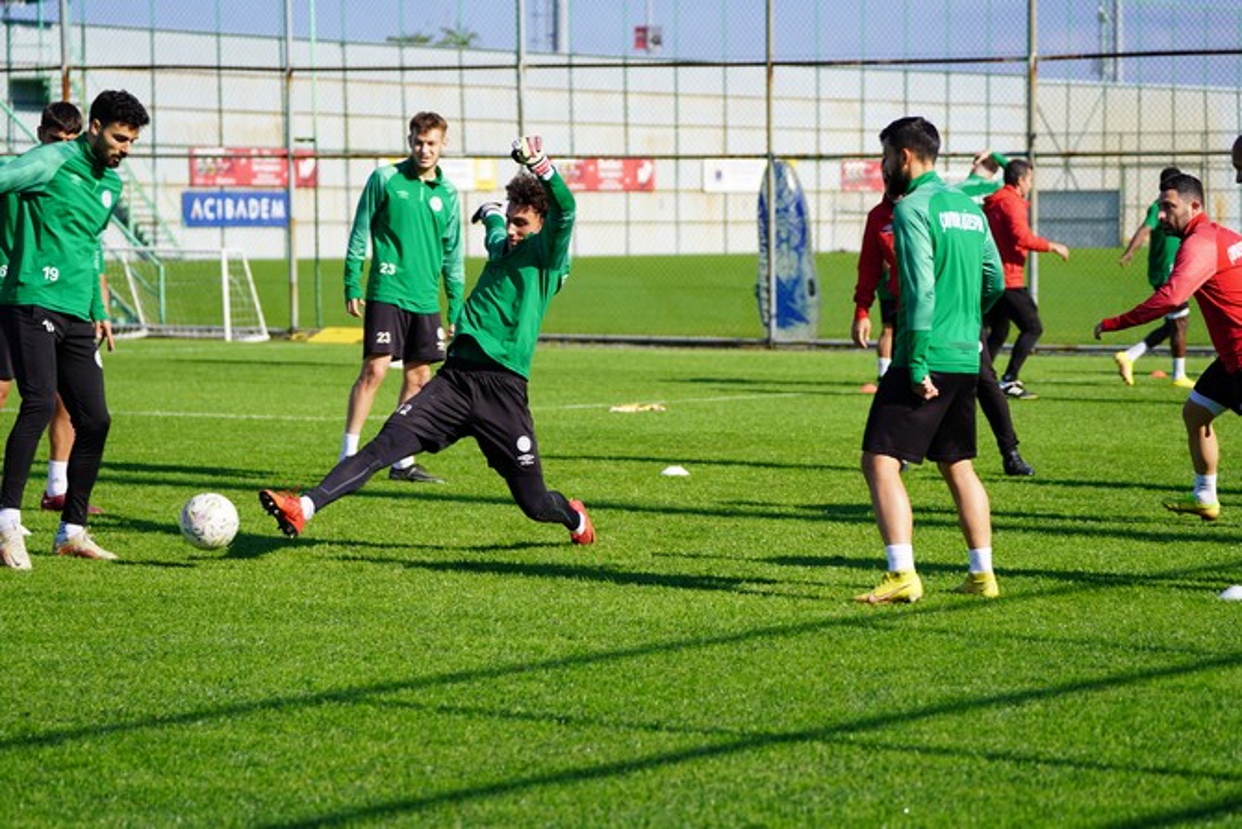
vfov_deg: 9.4
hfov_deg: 14.1
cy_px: 414
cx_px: 621
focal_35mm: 146
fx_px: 5038
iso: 100
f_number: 5.6
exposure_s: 1/400
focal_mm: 146
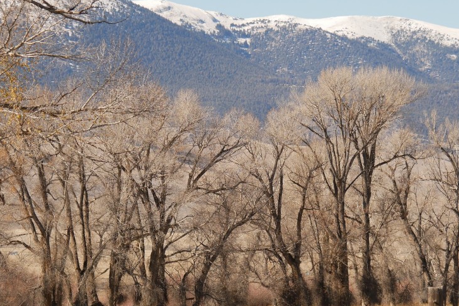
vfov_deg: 4.7
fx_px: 3723
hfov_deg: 7.1
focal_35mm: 292
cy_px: 225
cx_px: 236
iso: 200
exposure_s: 1/1000
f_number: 5
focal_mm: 100
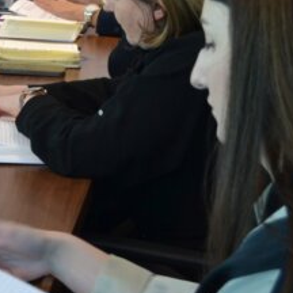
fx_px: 1279
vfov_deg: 13.0
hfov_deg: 12.6
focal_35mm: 134
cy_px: 26
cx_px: -92
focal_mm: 29
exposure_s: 1/30
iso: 400
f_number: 4.5
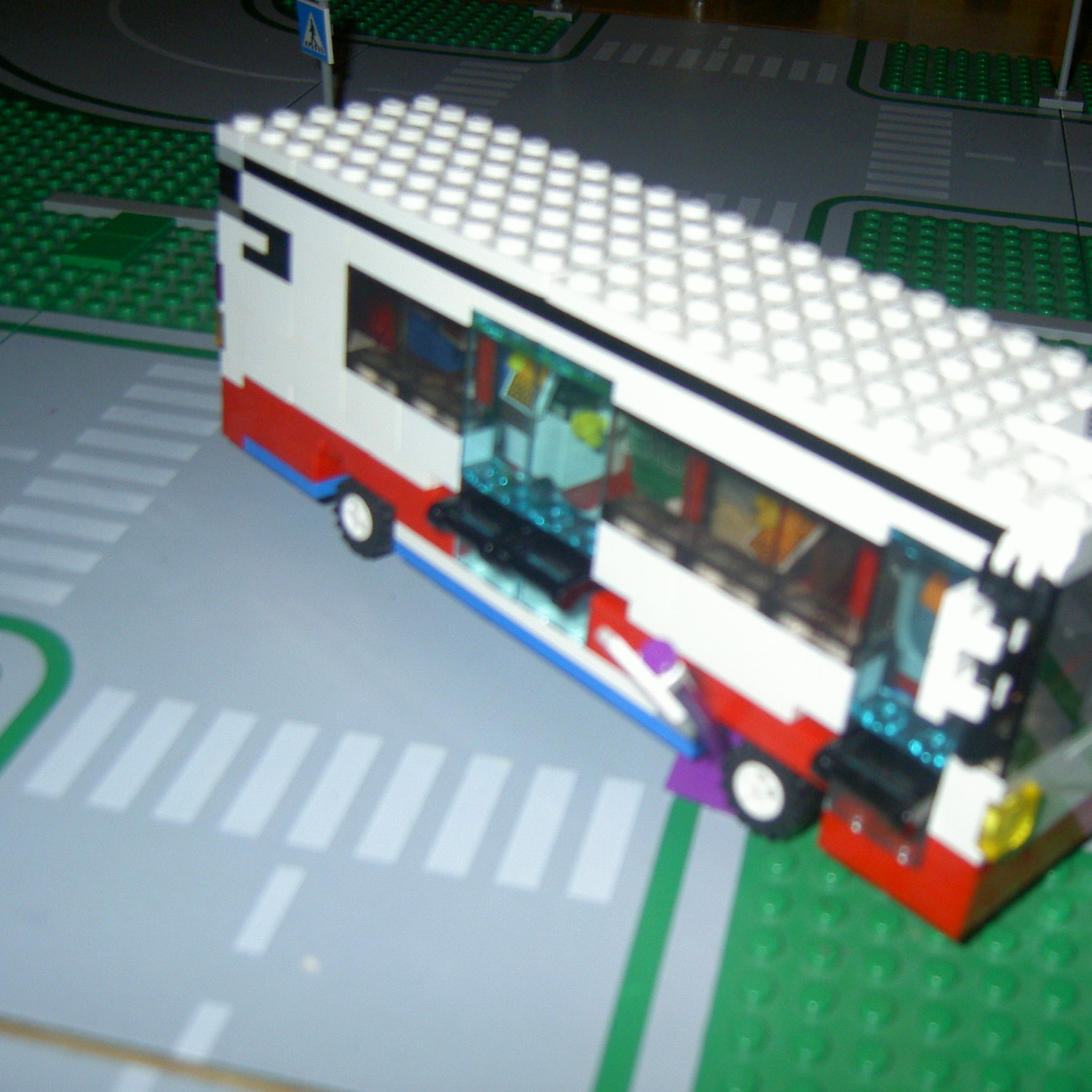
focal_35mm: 41
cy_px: 553
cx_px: 680
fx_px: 1463
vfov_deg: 40.9
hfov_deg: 40.6
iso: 100
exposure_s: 1/60
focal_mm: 5.6
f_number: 2.8
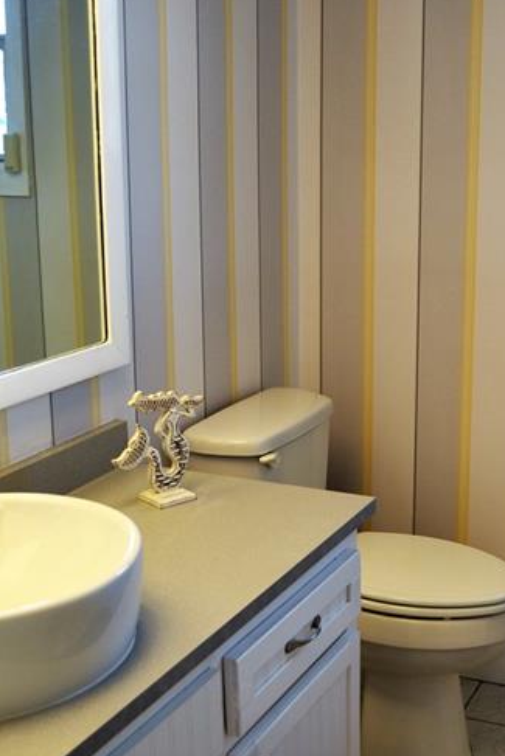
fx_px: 1093
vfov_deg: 38.1
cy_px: 337
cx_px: 371
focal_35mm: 52
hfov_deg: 25.7
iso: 400
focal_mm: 22
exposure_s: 1/100
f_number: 5
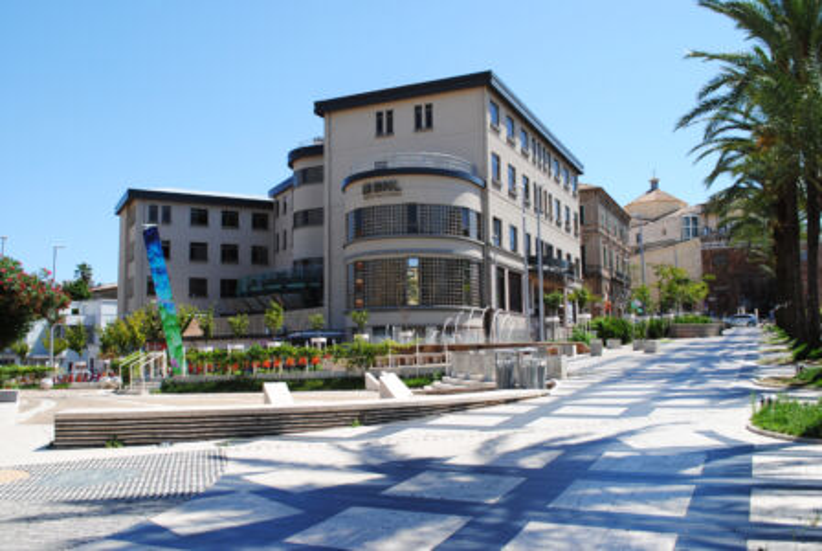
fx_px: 754
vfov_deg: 40.1
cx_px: 411
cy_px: 276
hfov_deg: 57.2
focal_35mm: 33
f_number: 8
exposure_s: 1/250
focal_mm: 22
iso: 100
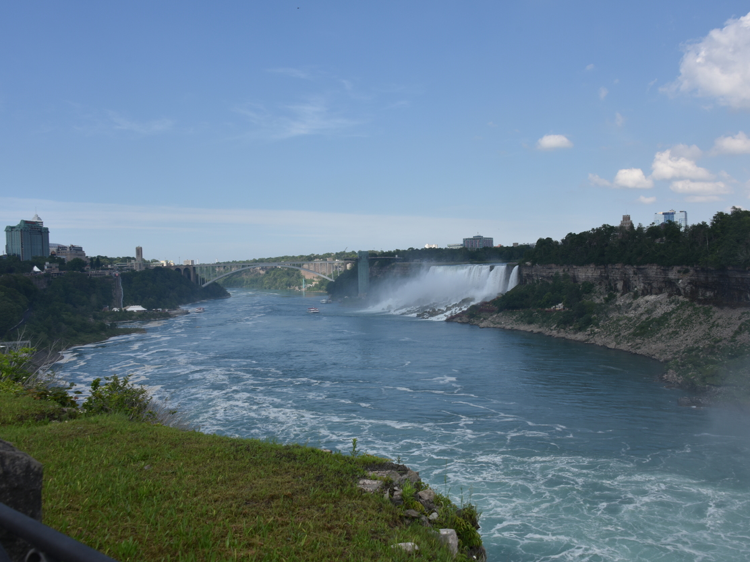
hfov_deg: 58.3
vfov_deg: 45.4
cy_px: 285
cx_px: 396
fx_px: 672
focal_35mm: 31
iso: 100
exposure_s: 1/320
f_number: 9
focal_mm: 28
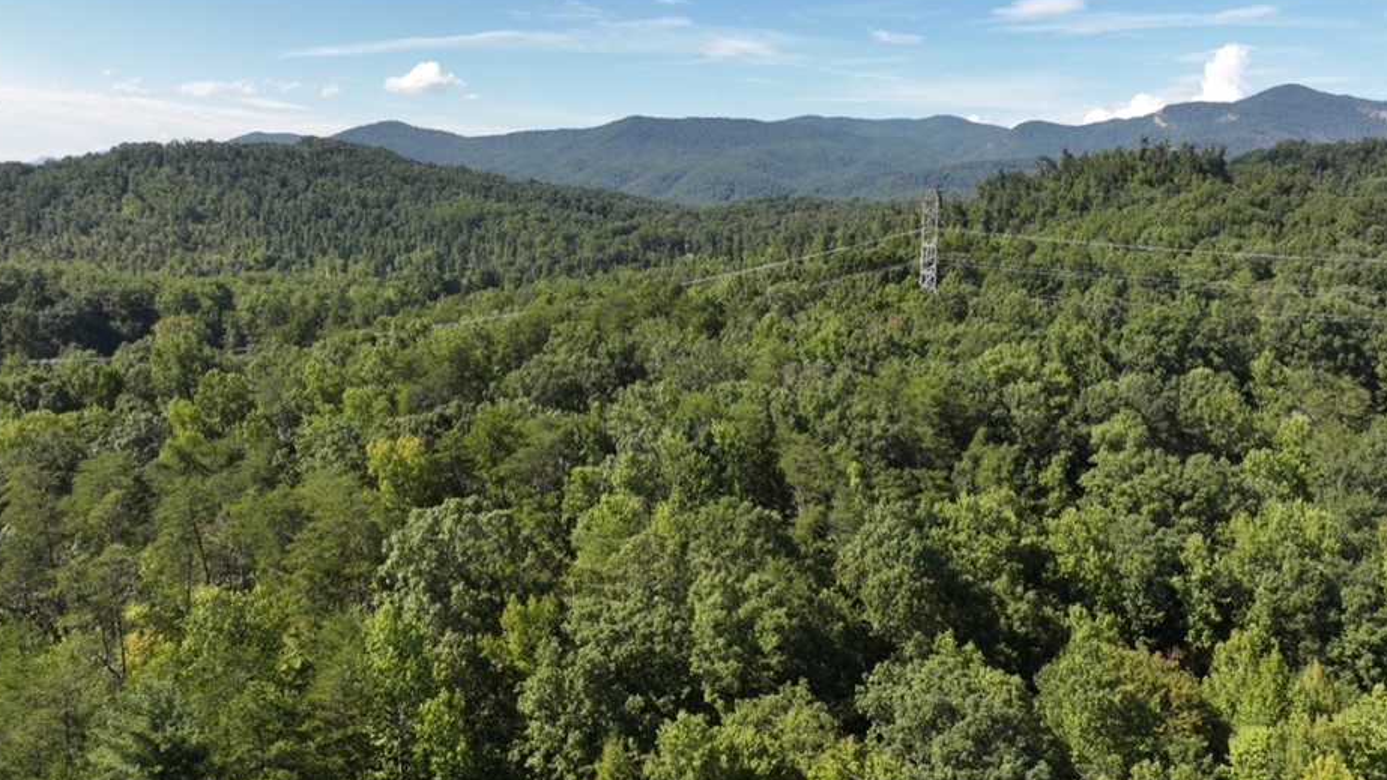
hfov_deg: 66.1
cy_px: 388
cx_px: 699
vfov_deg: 40.2
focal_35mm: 29
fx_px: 1066
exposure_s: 1/200
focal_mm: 12.29
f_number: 2.8
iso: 110
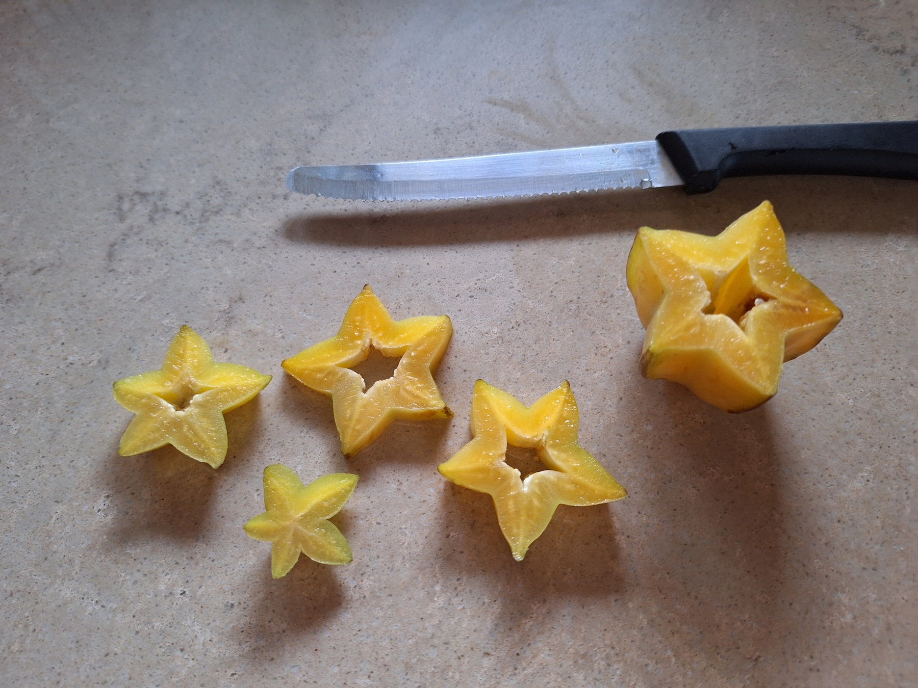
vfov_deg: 58.9
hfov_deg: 73.9
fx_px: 610
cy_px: 344
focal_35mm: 23
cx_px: 459
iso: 160
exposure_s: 1/50
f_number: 1.8
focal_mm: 5.54
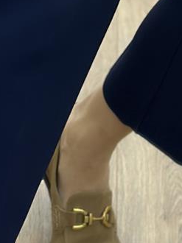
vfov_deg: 8.2
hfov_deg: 6.3
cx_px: 214
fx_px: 1636
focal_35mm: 233
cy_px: -186
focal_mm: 6.86
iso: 125
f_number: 1.78
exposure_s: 1/100
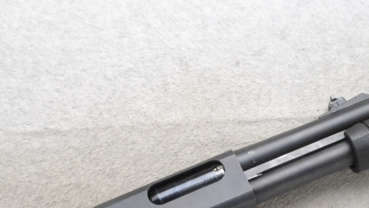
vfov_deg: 17.6
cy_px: 251
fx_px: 636
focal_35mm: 65
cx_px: 157
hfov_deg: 32.3
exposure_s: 1/125
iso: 3200
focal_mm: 18
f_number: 20
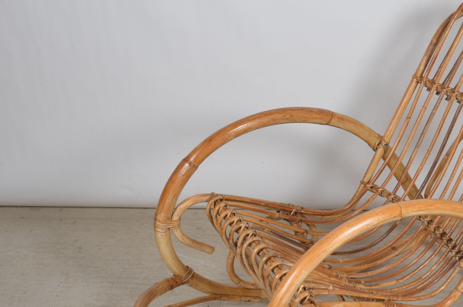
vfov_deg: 22.1
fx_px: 783
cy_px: 203
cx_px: 390
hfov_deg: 31.8
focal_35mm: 61
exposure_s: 1/125
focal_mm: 24
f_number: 14
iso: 100
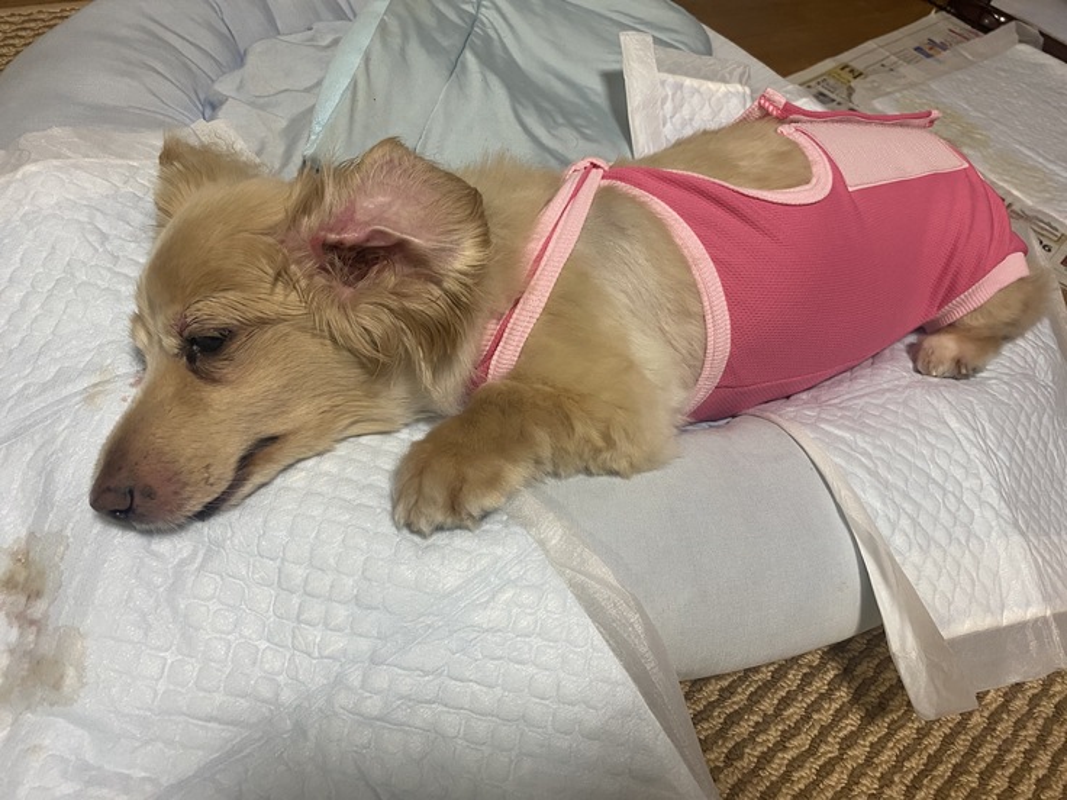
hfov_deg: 67.3
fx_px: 801
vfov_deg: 53.1
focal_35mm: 26
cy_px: 400
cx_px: 534
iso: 200
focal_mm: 4.25
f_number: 1.8
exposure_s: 1/53
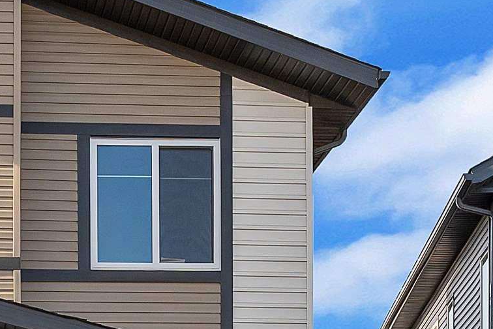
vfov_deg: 19.0
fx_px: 918
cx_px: 38
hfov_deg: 28.7
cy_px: 415
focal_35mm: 67
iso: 200
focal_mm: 11
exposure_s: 1/250
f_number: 4.5
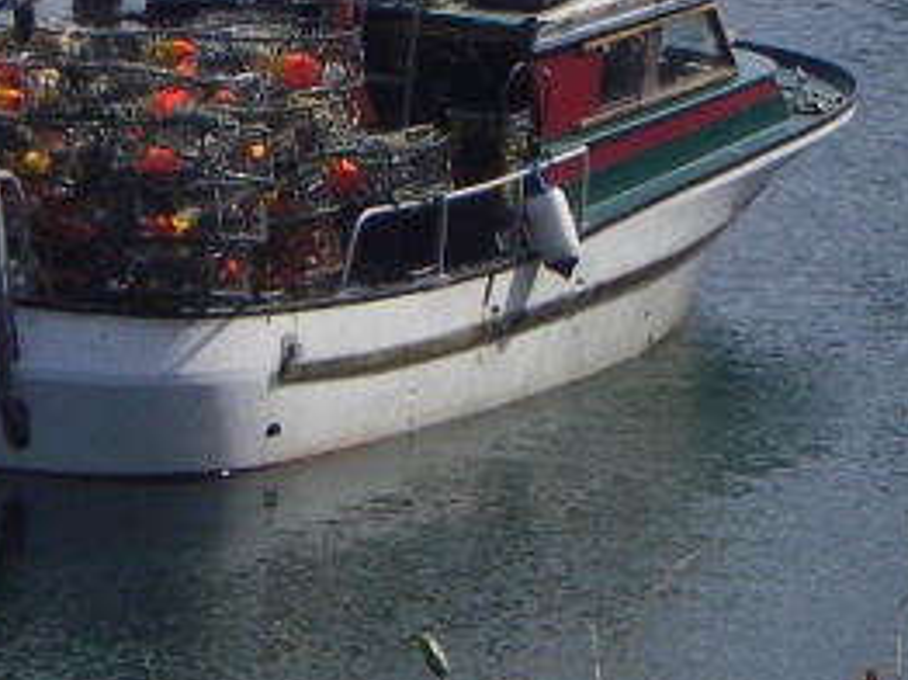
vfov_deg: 6.7
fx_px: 5765
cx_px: -381
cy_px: 330
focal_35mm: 220
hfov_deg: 8.8
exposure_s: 1/200
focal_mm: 12
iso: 50
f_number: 7.6
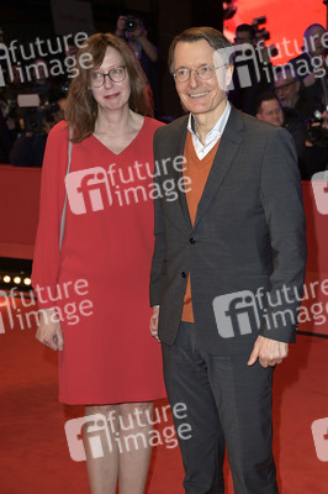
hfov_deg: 21.9
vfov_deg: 32.4
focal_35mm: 62
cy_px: 247
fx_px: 849
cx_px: 164
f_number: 5
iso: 800
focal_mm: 62
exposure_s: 1/250
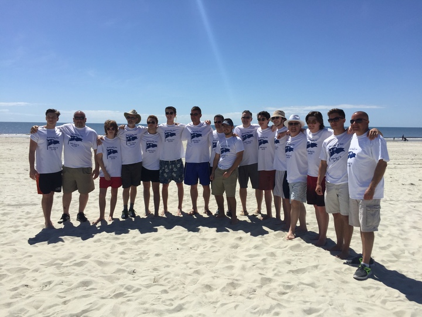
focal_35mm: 29
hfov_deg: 61.7
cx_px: 211
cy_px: 158
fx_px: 354
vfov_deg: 48.2
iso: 32
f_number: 2.2
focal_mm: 4.15
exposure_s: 1/3968
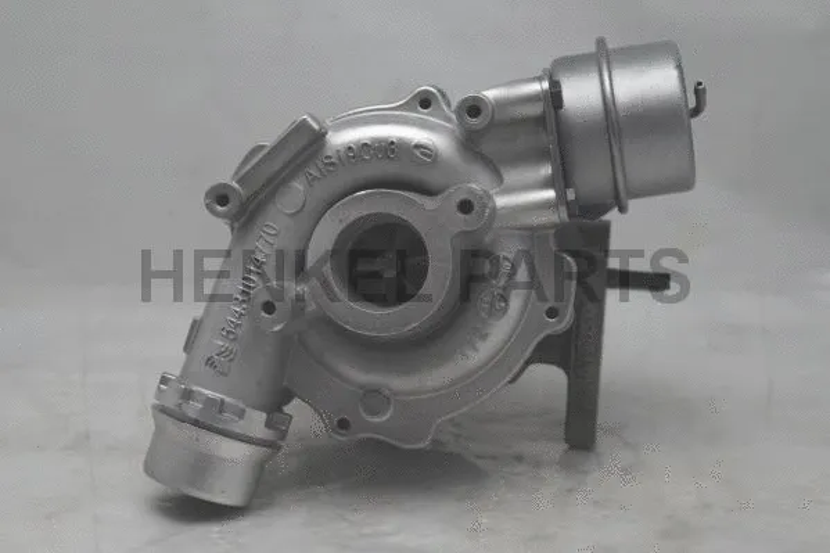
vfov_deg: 16.5
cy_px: 276
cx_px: 415
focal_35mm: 82
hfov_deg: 24.6
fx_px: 1901
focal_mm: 55
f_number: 5.6
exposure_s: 1/160
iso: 1000
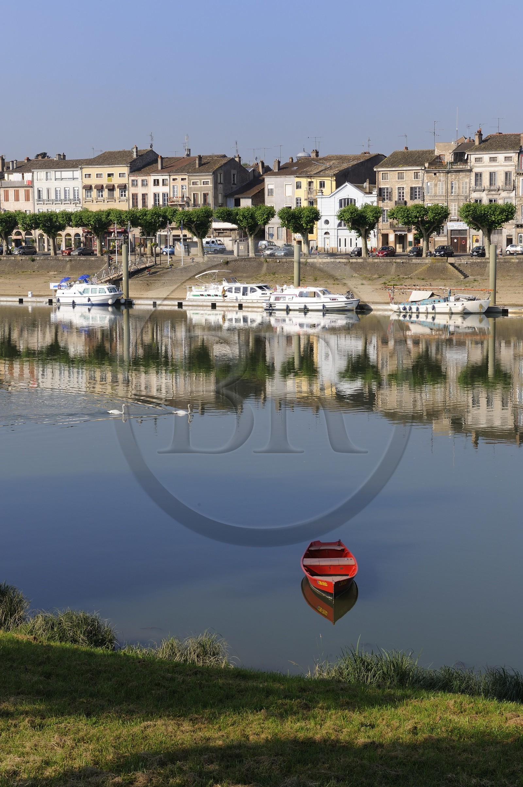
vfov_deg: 28.9
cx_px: 262
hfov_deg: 19.4
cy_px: 394
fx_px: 1527
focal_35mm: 70
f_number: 16
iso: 200
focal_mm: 70
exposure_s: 1/160
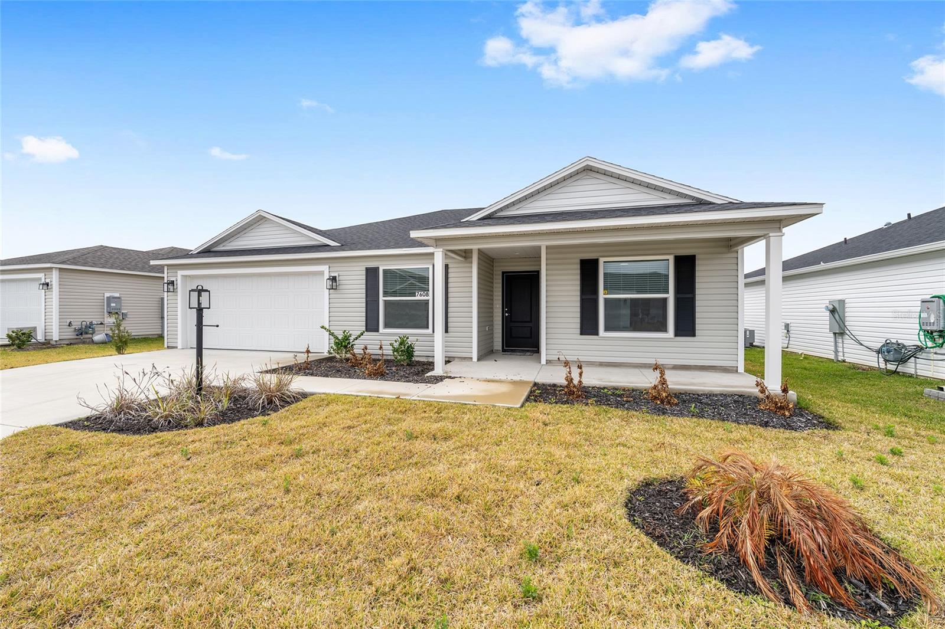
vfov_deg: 81.2
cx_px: 472
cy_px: 314
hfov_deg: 104.3
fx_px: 367
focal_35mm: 14
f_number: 8
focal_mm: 14
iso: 250
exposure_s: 1/80
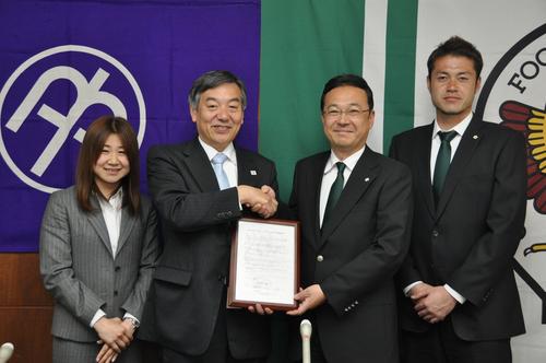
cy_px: 182
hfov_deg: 38.9
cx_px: 273
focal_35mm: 51
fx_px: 772
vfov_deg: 26.4
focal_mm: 34
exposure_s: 1/60
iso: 800
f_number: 4.2
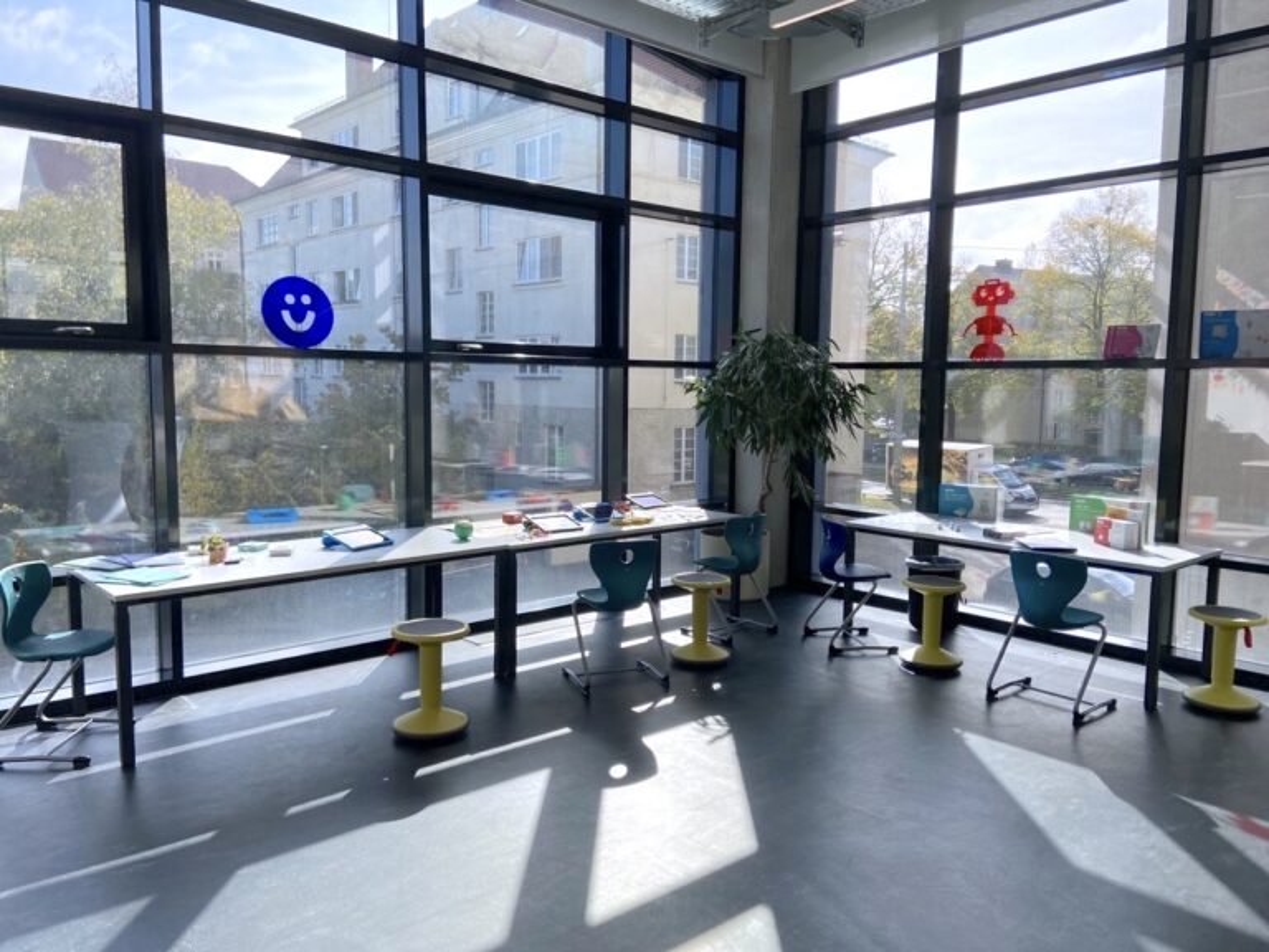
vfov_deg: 53.1
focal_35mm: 26
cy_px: 476
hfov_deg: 67.3
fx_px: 953
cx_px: 634
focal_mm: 4.25
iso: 32
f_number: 1.8
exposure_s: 1/1114
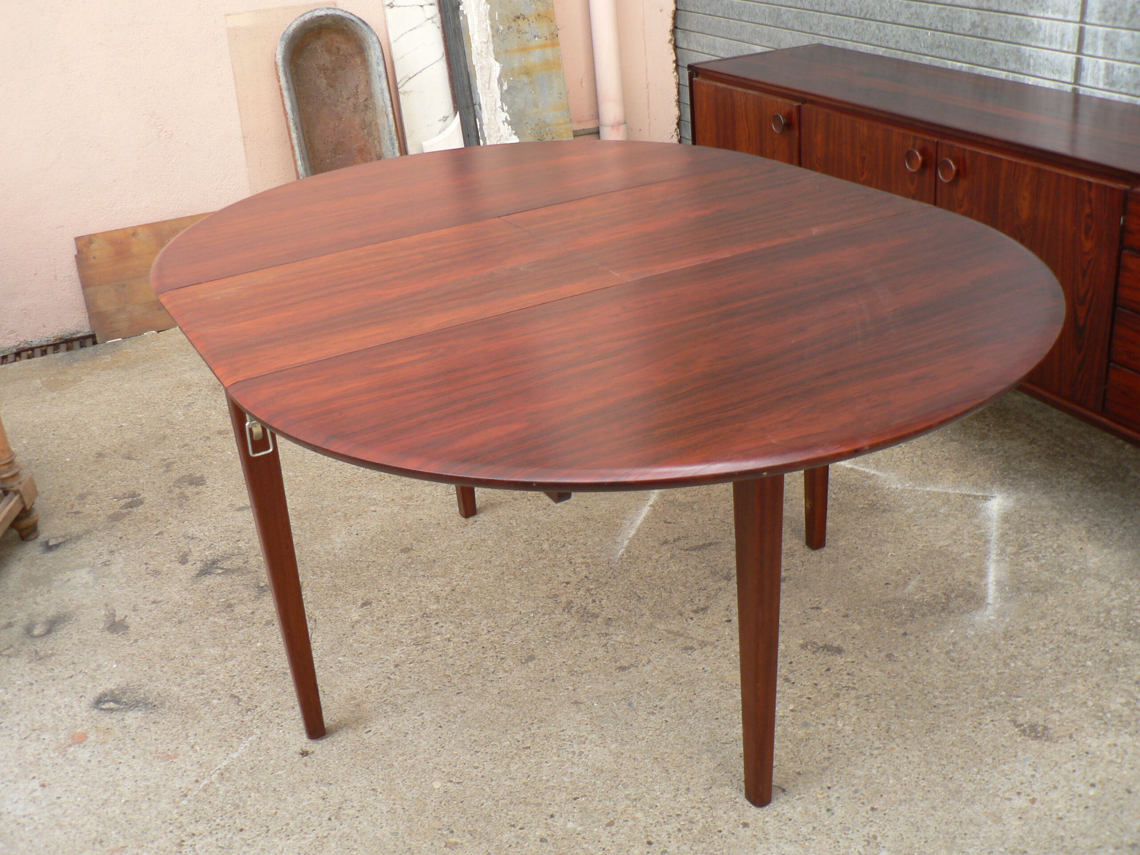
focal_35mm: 36
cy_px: 428
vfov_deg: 39.7
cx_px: 570
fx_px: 1186
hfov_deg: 51.4
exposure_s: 1/50
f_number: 2.8
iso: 80
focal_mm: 6
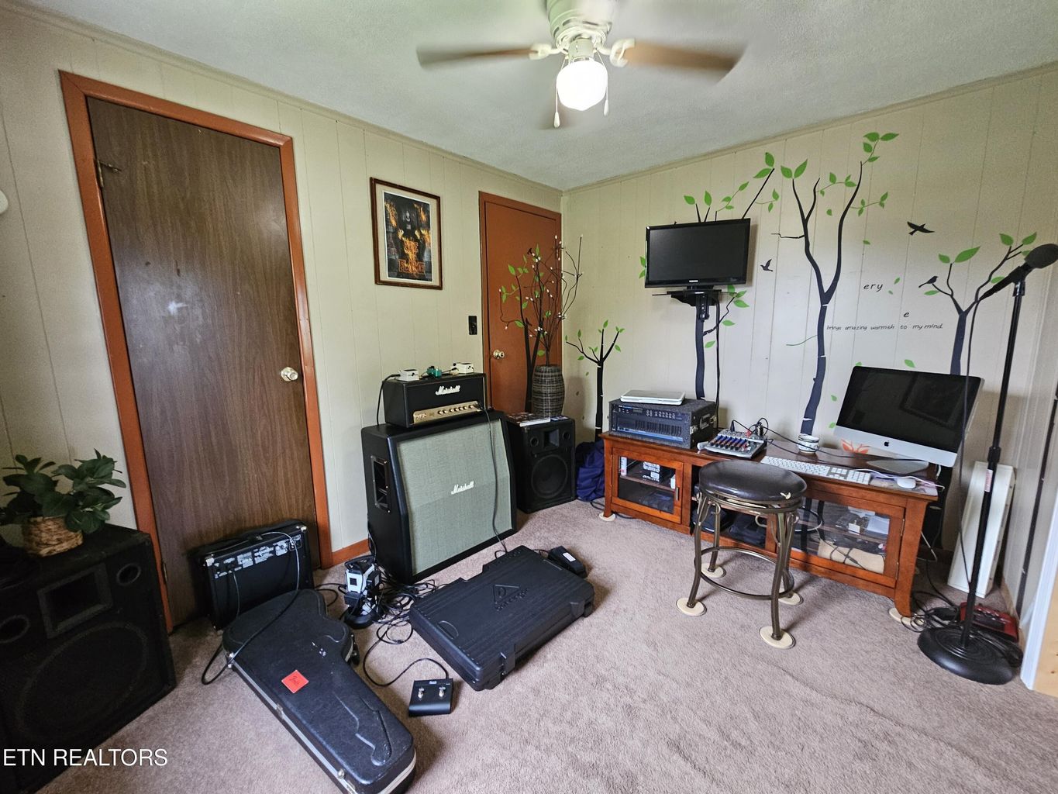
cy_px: 397
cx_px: 529
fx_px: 397
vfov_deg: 89.9
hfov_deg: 106.2
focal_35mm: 13
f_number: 2.2
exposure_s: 1/30
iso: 500
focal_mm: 2.2
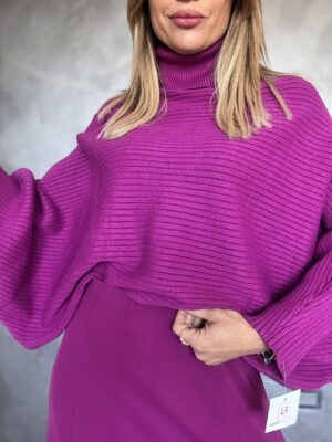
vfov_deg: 60.0
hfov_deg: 46.8
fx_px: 384
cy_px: 221
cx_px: 166
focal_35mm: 30
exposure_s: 1/60
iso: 320
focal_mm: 2.69
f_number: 1.9
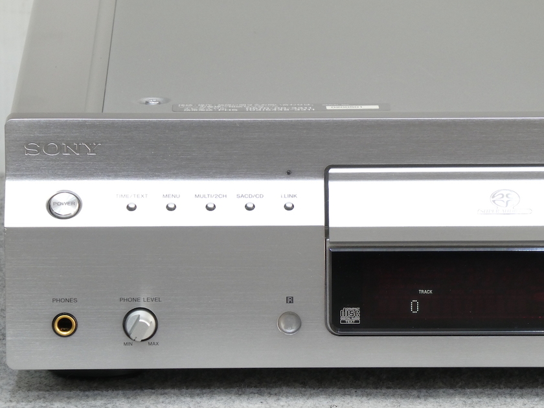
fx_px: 5390
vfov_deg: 4.3
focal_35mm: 343
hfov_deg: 5.8
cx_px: 275
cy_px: 231
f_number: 5.8
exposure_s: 1/8
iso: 200
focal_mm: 53.8
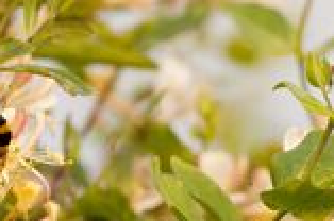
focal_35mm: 856
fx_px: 7926
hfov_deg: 2.4
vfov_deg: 1.6
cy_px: 61
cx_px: -20
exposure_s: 1/160
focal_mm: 200
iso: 200
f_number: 4.5
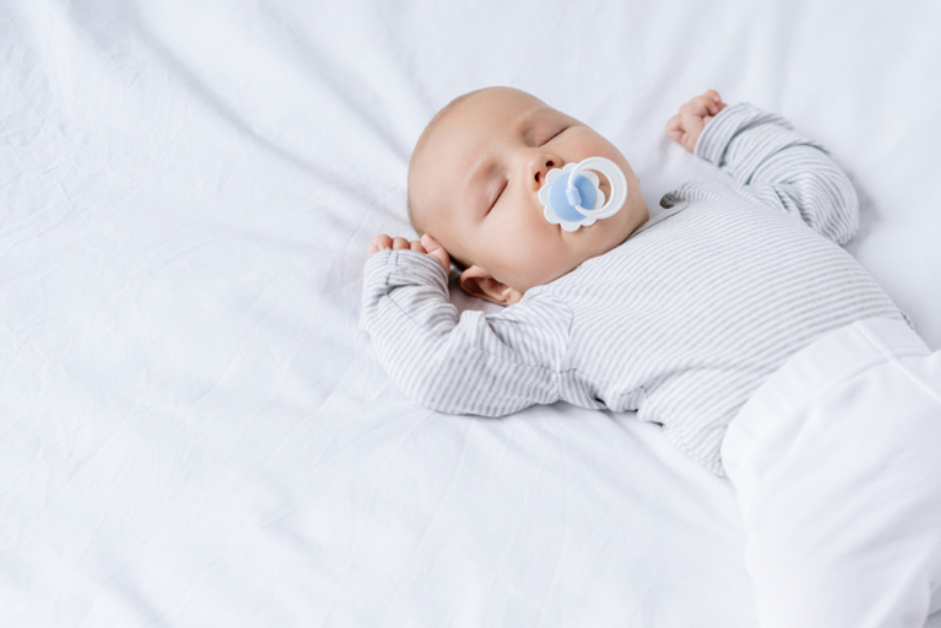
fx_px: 2013
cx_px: 681
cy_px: 445
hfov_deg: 26.1
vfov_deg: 17.7
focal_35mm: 77
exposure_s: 1/160
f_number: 2.8
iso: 250
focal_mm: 50
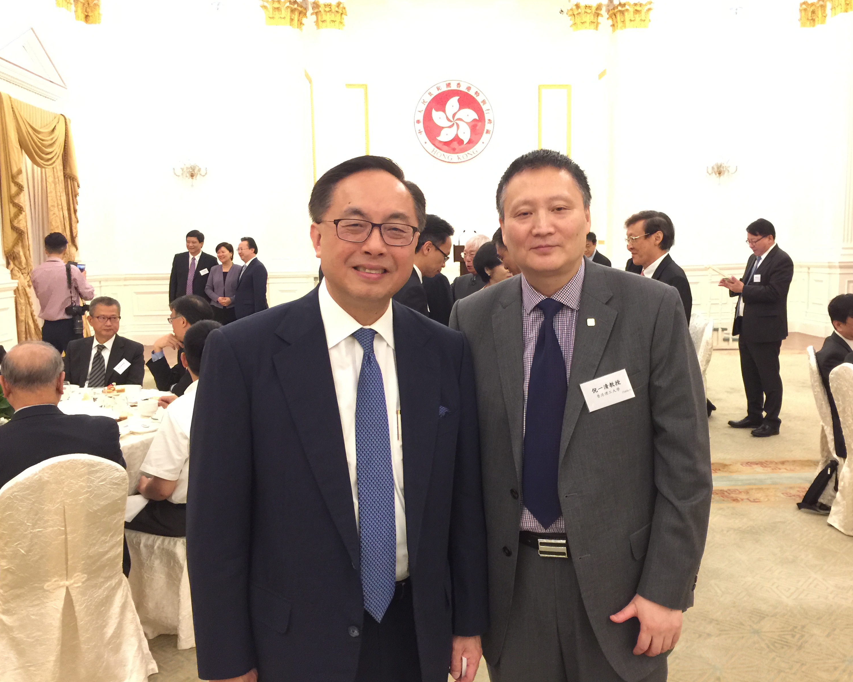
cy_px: 337
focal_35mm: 31
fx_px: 783
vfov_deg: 47.1
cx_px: 465
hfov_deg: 57.1
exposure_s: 1/10
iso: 100
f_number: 2.2
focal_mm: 4.15
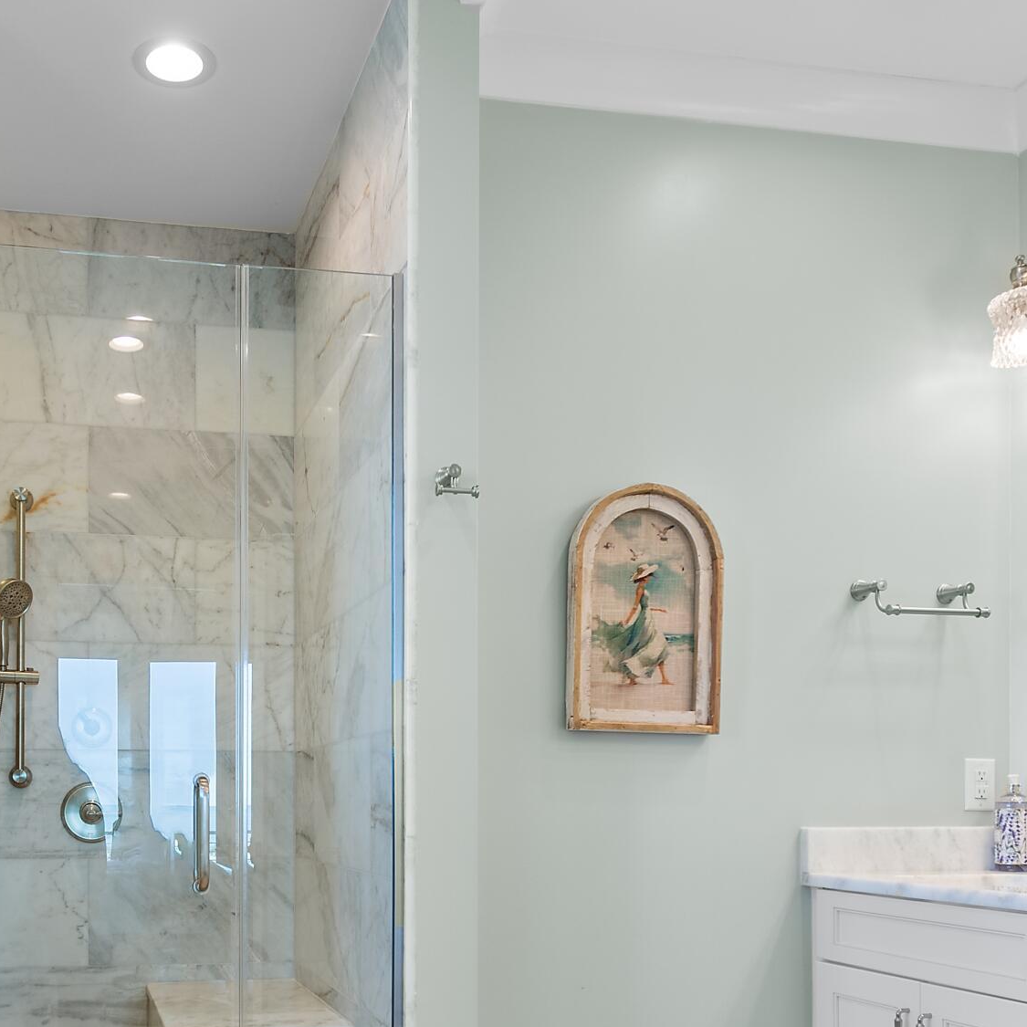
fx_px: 1141
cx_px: 278
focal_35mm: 34
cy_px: 824
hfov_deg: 47.0
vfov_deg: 45.9
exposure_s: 1/30
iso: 100
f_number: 4.5
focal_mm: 10
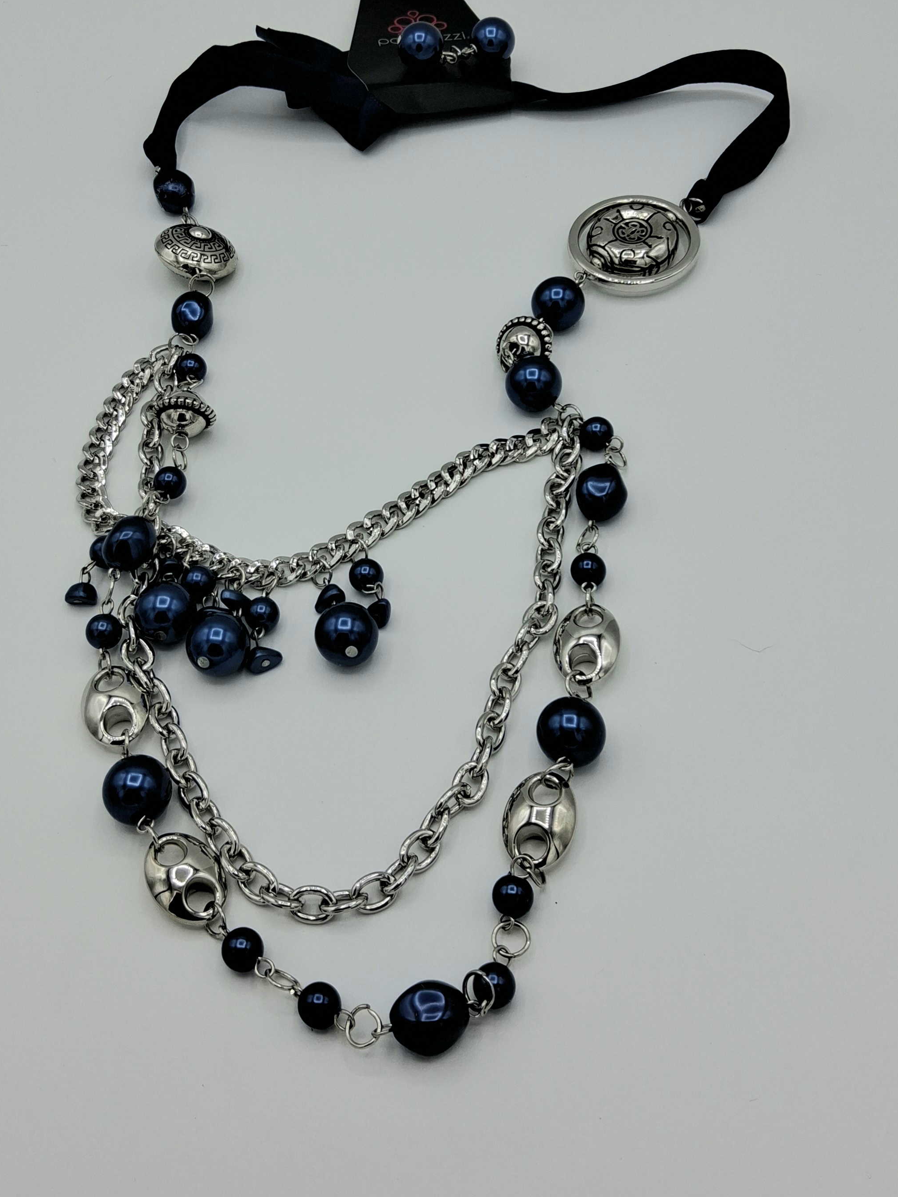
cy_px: 525
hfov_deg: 48.2
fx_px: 1003
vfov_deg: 61.5
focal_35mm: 29
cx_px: 426
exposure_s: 1/556
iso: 50
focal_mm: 3.08
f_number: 2
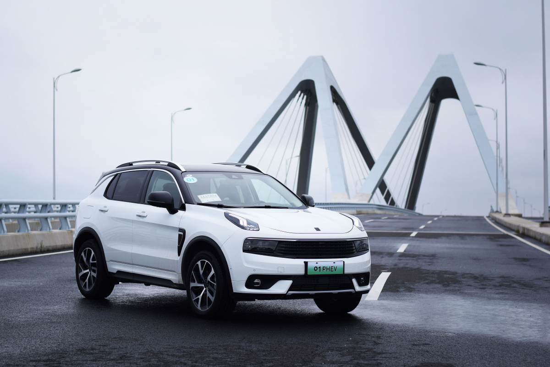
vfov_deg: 18.2
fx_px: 1146
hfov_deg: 27.0
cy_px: 184
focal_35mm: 75
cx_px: 275
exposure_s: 1/1000
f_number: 2.8
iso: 100
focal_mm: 50
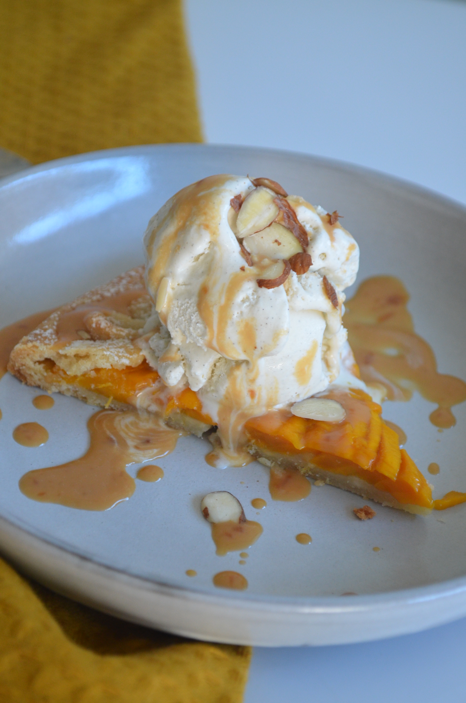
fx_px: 1609
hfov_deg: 16.5
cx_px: 233
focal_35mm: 82
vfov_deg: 24.7
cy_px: 352
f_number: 5.6
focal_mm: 55
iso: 1000
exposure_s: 1/60
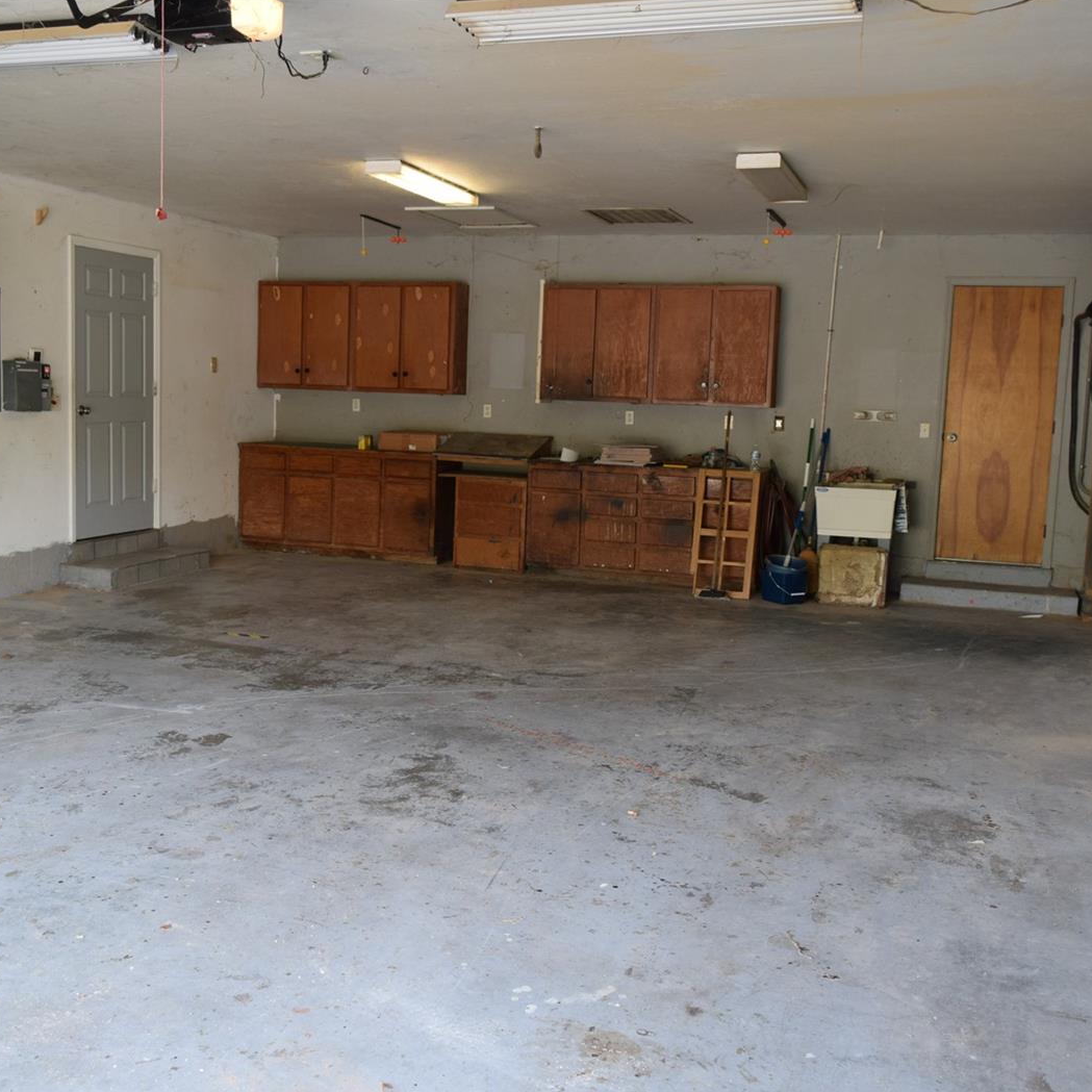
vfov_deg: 47.2
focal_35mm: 35
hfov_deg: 47.2
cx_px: 518
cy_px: 549
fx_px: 1249
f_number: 5
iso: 400
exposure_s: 1/100
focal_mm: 18
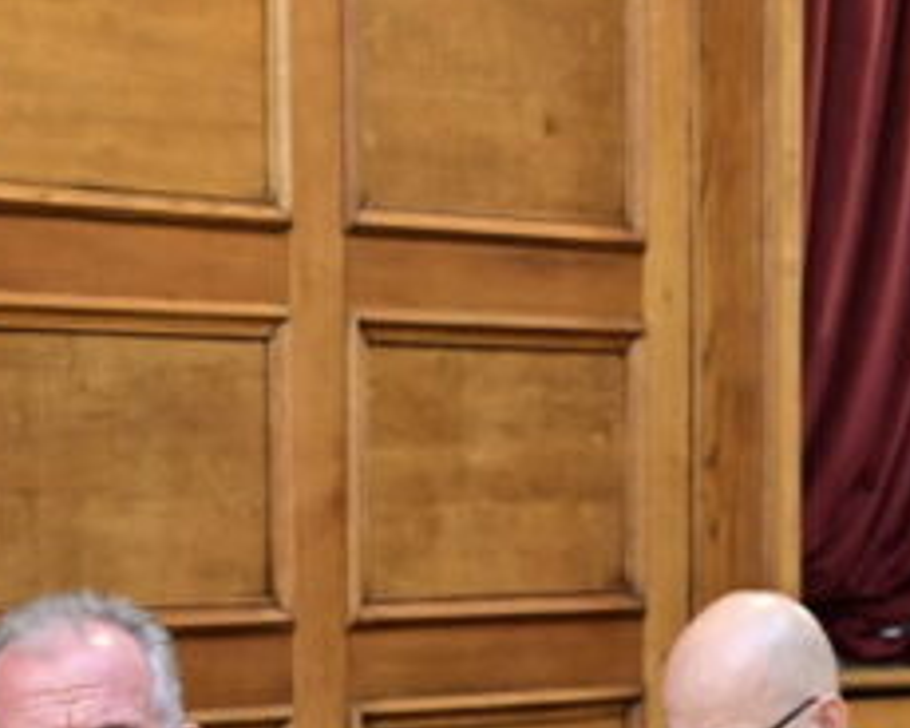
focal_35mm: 154
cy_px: 969
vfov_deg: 9.8
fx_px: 4148
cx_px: 1321
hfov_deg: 12.0
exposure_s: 1/125
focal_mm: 41
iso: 1000
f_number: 4
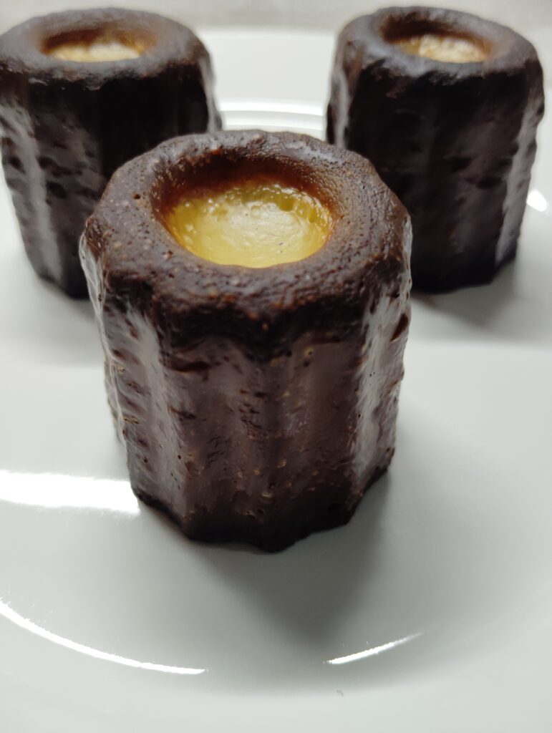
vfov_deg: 63.4
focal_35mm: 28
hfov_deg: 49.9
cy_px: 366
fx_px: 594
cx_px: 276
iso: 688
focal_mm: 4.22
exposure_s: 1/100
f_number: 1.8
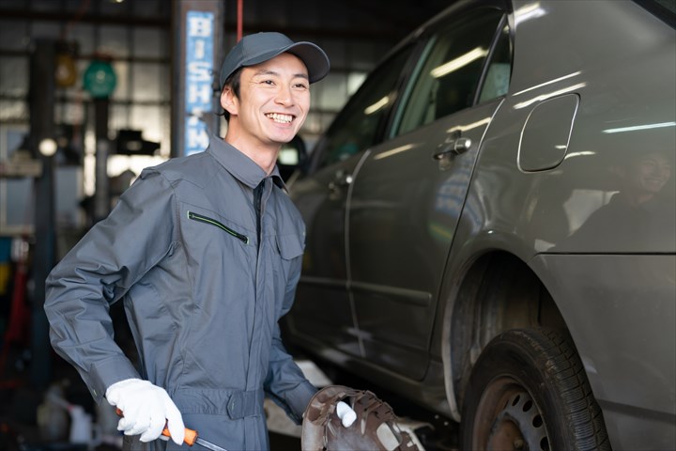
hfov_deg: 39.6
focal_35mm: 50
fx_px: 939
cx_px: 338
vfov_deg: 27.0
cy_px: 226
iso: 800
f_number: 2.2
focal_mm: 50
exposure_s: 1/640
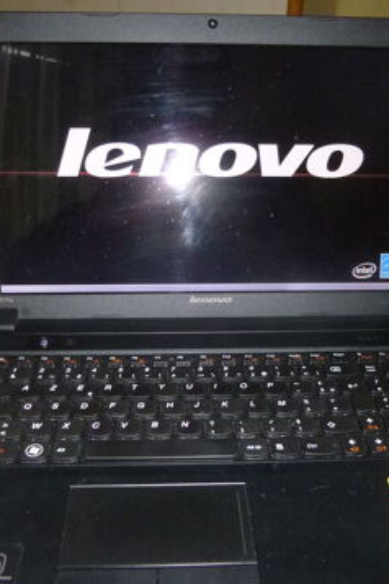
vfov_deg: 54.4
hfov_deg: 37.8
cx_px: 203
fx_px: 567
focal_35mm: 35
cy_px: 291
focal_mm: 4.5
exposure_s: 1/60
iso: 400
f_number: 3.1
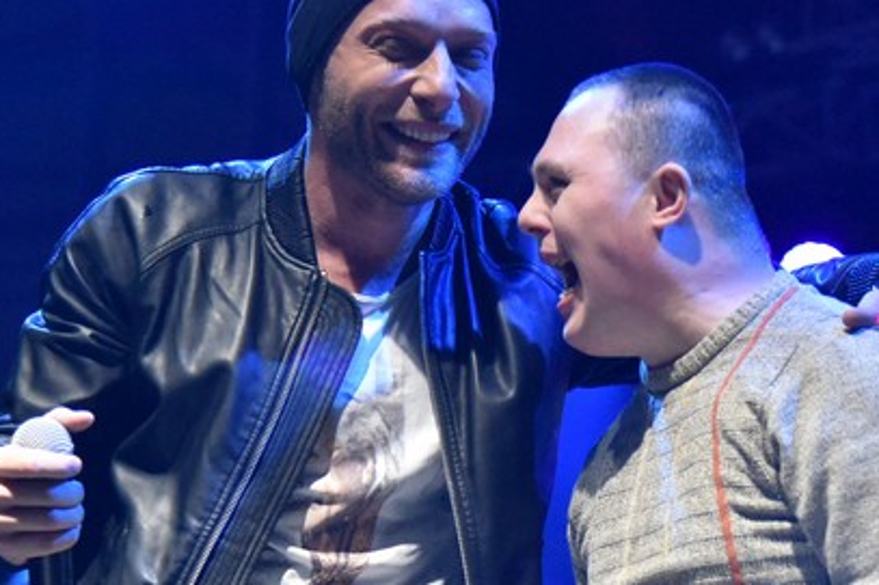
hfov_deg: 15.4
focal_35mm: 133
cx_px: 508
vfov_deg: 10.3
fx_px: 3246
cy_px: 519
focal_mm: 66
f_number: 4
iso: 10000
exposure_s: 1/800
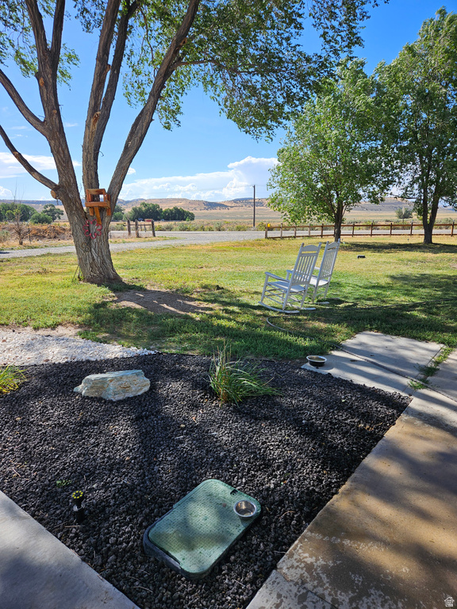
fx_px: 405
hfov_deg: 58.9
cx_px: 228
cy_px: 304
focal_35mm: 23
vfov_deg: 73.9
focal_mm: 5.4
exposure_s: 1/1269
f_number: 1.8
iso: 25
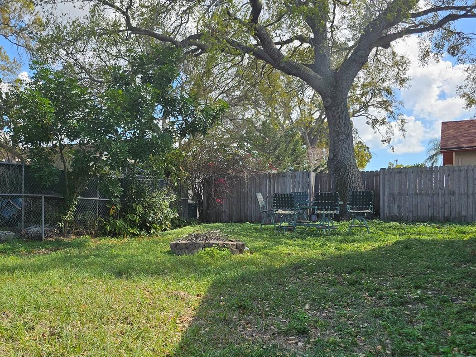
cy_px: 206
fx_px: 481
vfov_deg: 40.6
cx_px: 160
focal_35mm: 35
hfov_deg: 51.7
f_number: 1.7
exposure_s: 1/399
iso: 10
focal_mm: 6.3
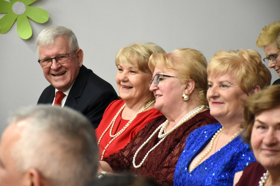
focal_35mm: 158
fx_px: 1225
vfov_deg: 8.7
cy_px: 93
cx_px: 140
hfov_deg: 13.0
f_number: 5.6
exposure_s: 1/125
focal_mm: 105
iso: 6400
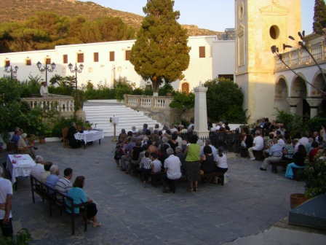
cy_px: 122
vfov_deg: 37.7
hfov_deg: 49.0
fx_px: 358
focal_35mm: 38
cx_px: 163
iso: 64
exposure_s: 1/100
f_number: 3.5
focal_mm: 6.3
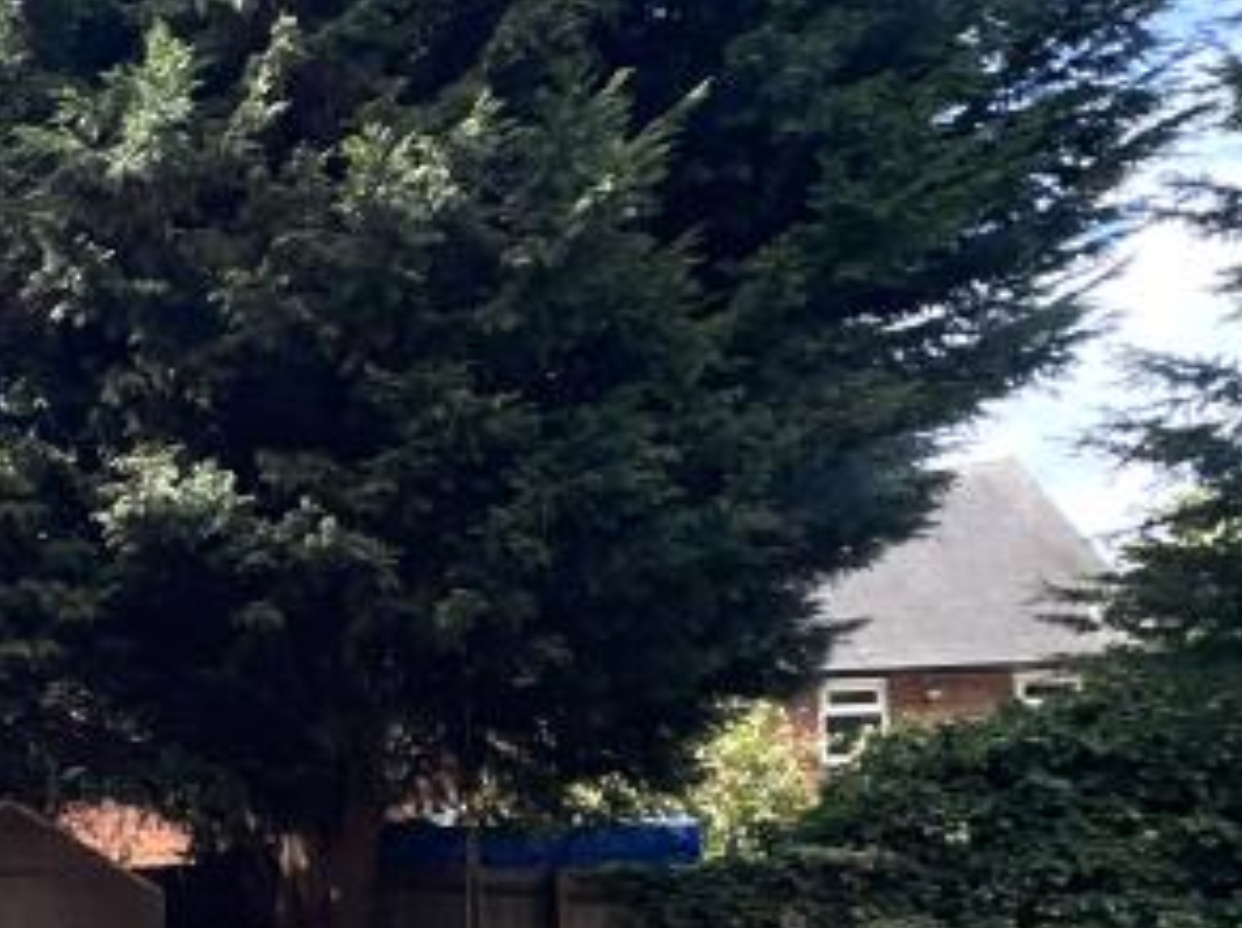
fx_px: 1756
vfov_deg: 28.6
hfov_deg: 27.2
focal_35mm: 49
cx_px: -619
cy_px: 809
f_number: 2.2
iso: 40
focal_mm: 2.22
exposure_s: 1/218
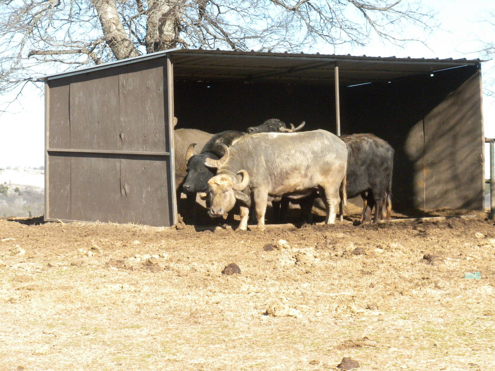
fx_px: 1702
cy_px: 186
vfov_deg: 12.5
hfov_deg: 16.6
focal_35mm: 119
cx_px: 248
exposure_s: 1/1035
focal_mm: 21
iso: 378
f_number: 5.1
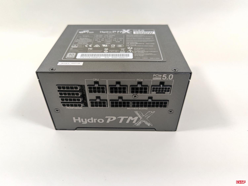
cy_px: 93
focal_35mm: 24
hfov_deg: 71.6
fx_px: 172
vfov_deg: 56.8
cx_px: 124
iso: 317
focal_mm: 6.78
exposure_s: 1/33
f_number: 1.85
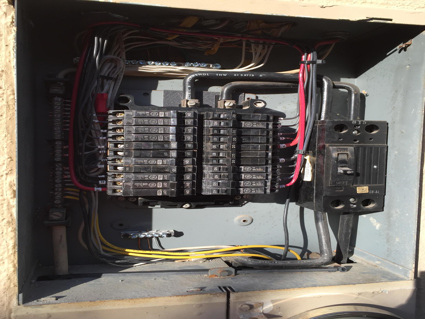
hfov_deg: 61.7
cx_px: 212
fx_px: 356
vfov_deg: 48.2
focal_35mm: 29
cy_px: 160
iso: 32
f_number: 2.2
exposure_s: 1/618
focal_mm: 4.15
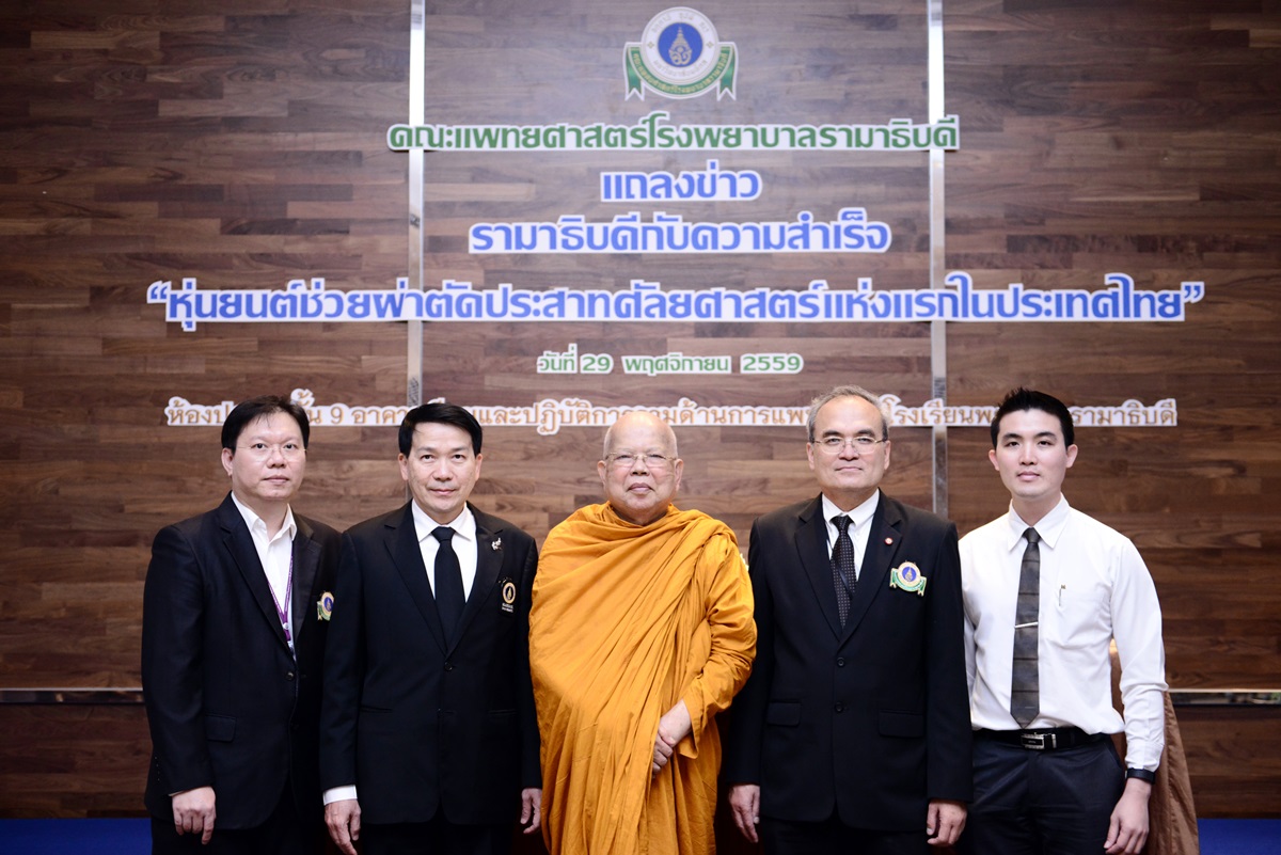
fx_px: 1602
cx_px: 640
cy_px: 428
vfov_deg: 29.9
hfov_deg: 43.6
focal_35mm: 45
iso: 2500
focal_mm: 45
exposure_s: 1/125
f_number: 3.2
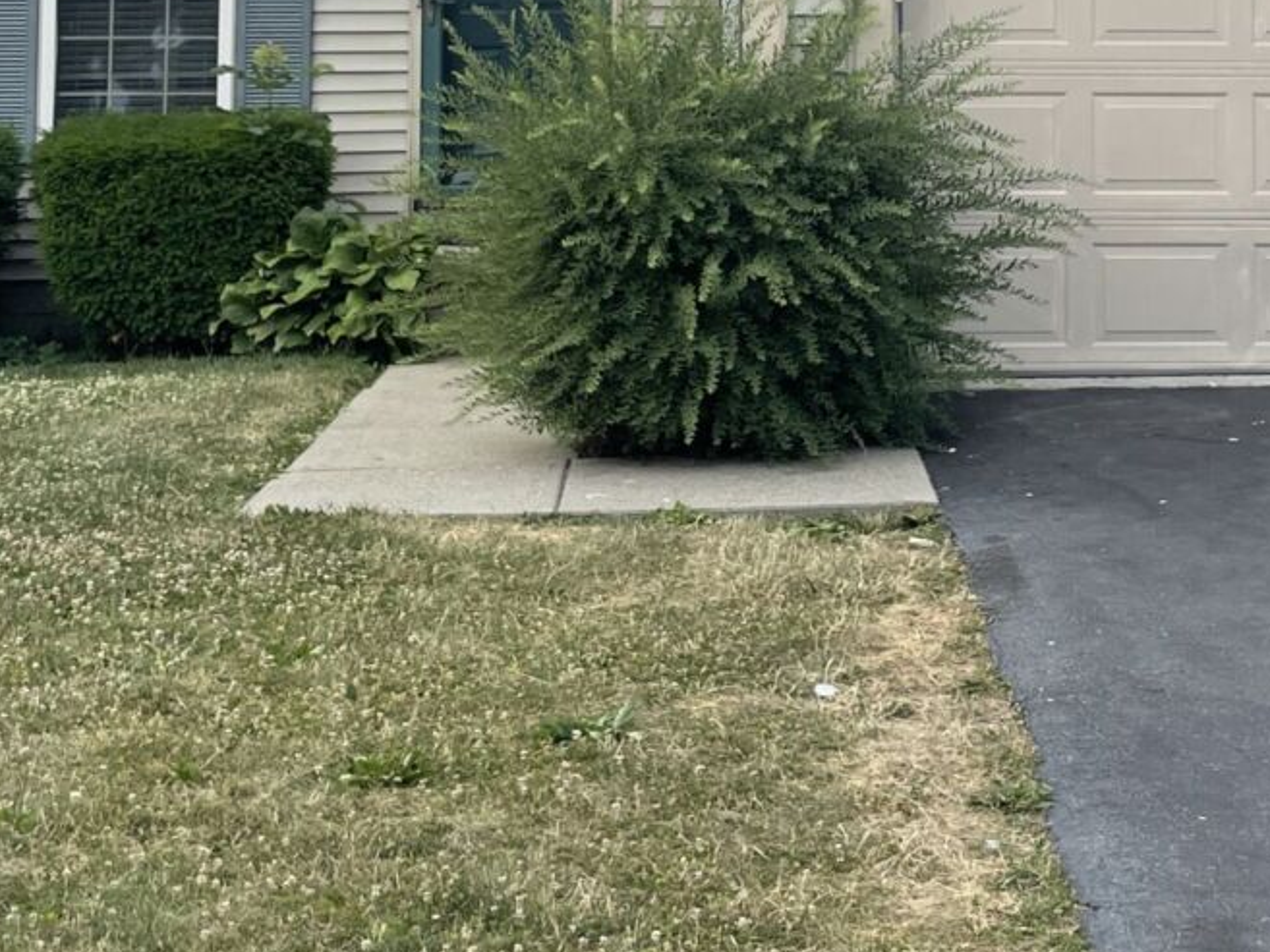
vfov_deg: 18.6
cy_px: -118
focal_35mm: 76
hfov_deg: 25.3
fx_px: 2789
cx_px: 972
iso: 32
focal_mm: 4.2
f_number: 1.6
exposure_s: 1/2092
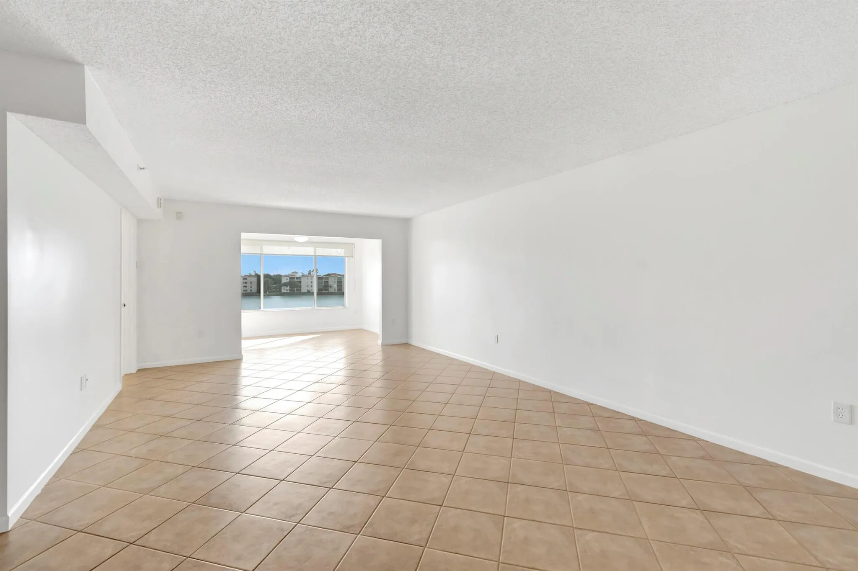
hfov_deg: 100.4
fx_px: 357
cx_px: 429
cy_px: 286
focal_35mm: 15
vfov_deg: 77.3
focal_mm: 10
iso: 500
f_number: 8
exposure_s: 1/30
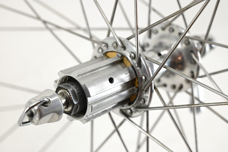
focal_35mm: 70
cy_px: 76
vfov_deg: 19.4
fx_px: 443
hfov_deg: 28.9
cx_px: 114
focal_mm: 70
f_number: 8
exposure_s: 1/30
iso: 200
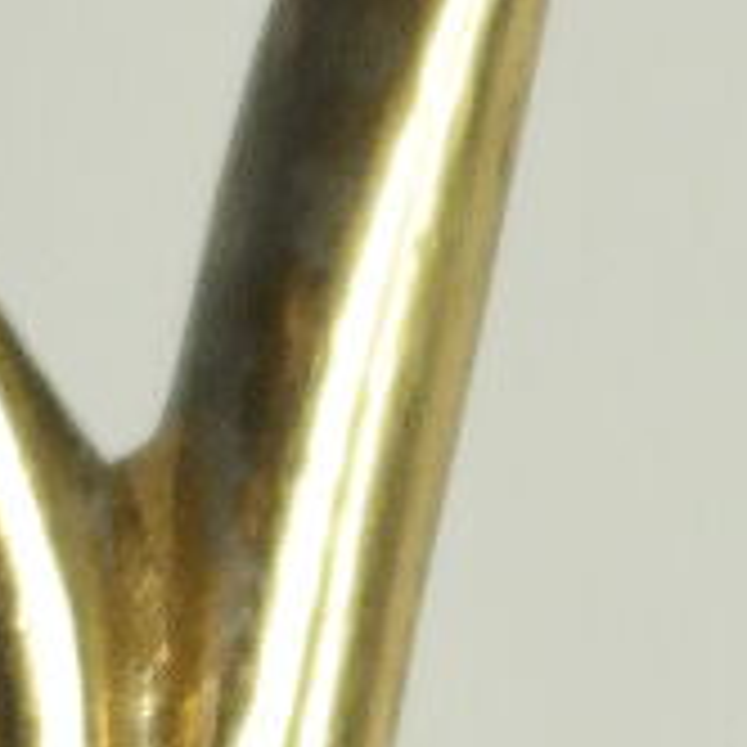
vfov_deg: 2.6
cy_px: 860
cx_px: -176
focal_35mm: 683
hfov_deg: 2.6
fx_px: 16675
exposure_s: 1/30
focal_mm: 50
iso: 800
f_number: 6.3
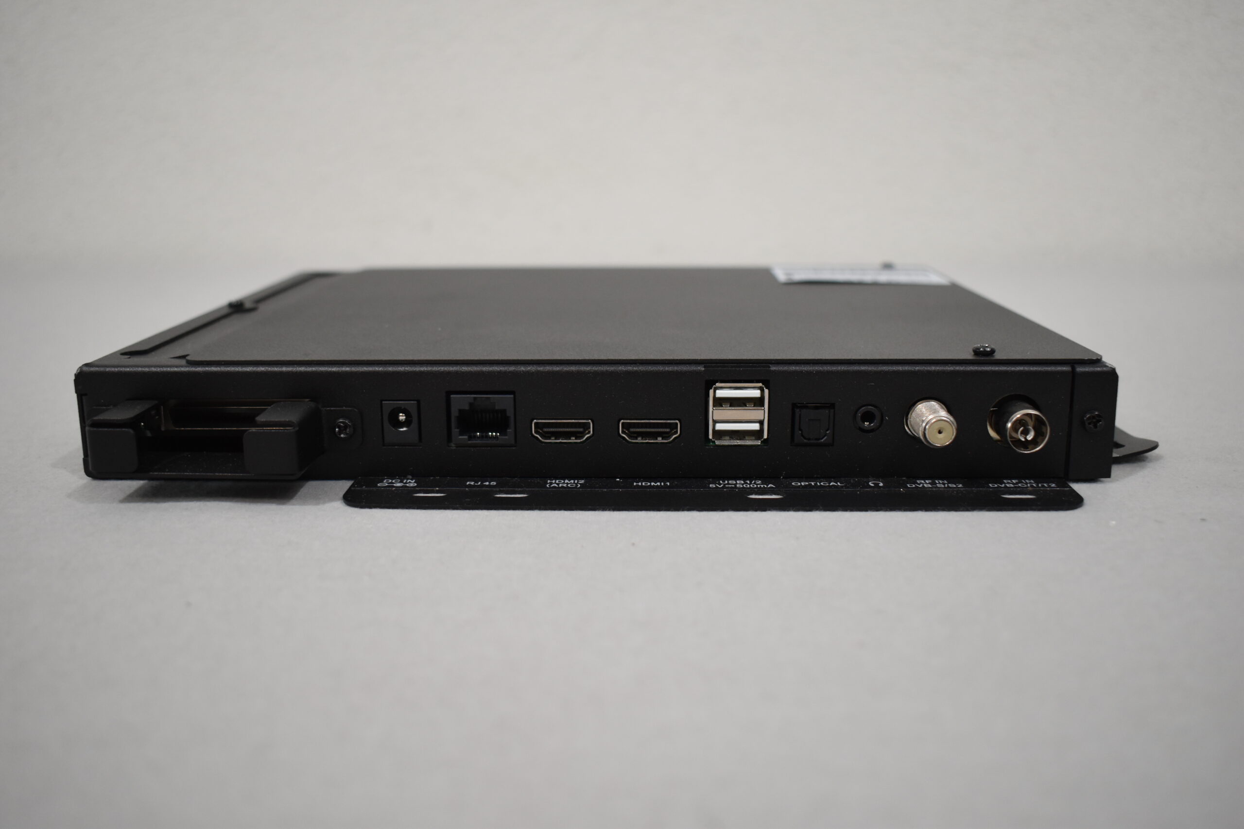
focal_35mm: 34
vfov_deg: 38.4
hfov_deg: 55.1
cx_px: 622
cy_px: 414
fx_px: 1192
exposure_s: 1/250
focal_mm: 23
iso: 800
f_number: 3.8
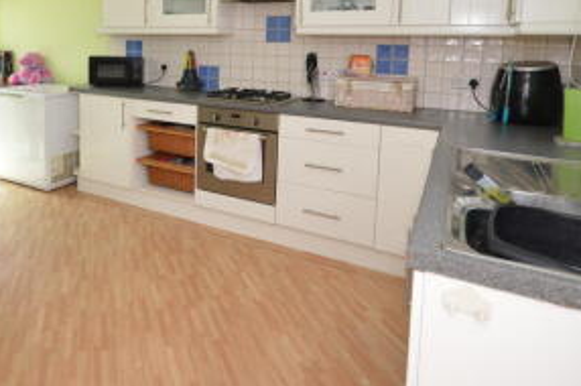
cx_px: 203
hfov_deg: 69.9
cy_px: 74
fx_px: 403
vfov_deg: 48.2
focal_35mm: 25
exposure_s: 1/125
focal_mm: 10
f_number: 5.6
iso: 180
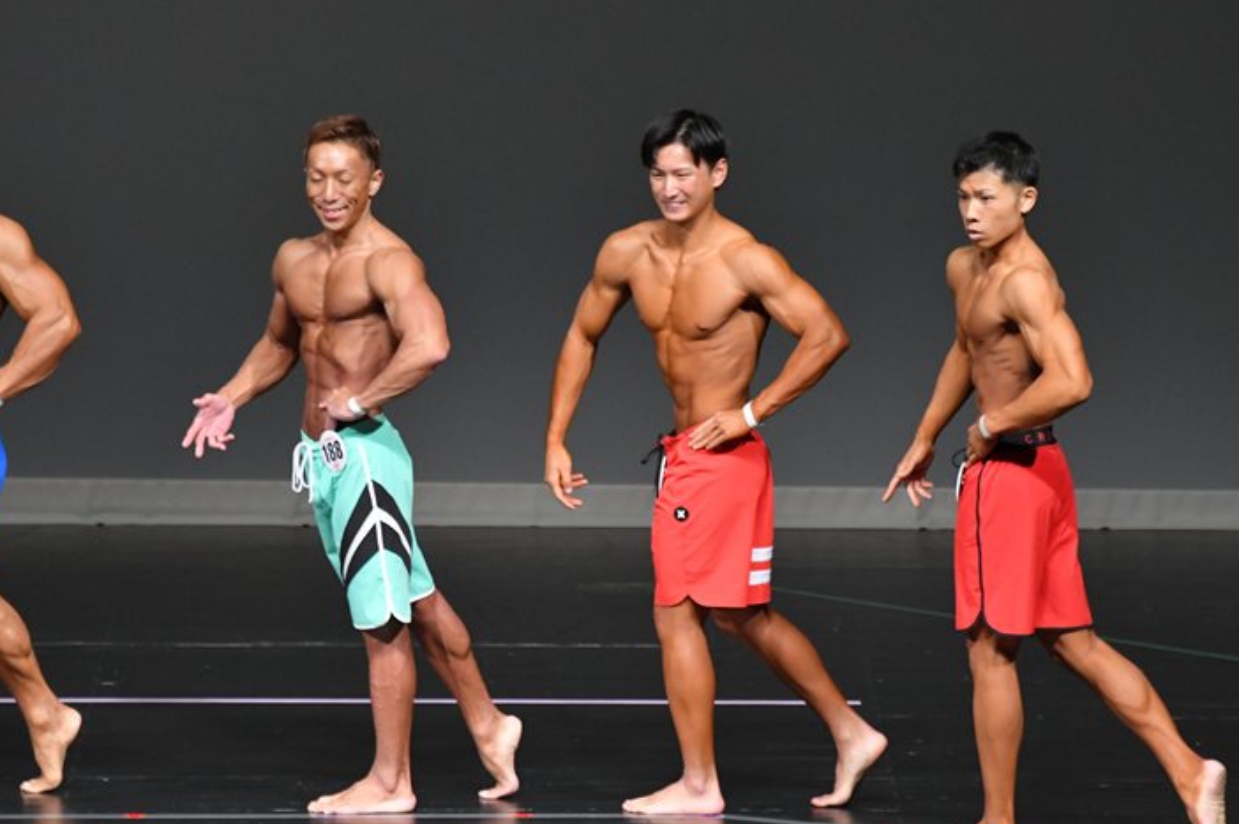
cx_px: 670
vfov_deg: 3.9
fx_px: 11968
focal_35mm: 348
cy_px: 429
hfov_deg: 5.9
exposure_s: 1/400
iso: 4000
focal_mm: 210
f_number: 5.6
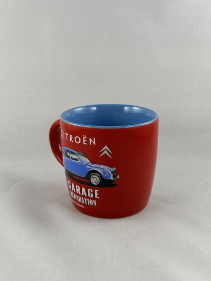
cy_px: 140
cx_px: 106
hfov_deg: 30.3
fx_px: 390
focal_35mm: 48
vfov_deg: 39.7
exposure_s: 1/100
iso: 50
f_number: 1.78
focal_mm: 6.86
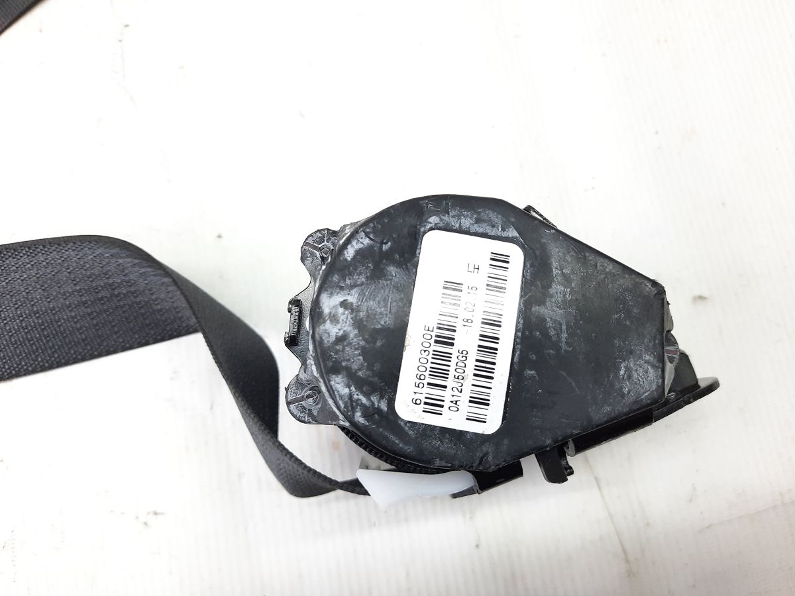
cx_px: 398
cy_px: 298
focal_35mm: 25
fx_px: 574
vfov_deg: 54.9
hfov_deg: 69.4
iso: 125
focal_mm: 4.6
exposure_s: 1/60
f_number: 2
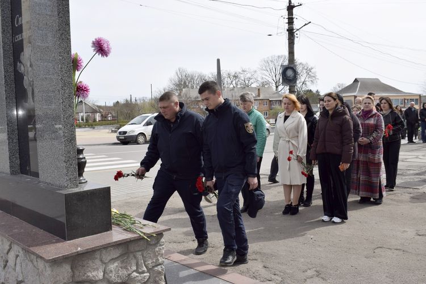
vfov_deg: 36.9
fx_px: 426
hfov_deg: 53.1
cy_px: 142
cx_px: 213
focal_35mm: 36
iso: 100
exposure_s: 1/200
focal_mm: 24
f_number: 9
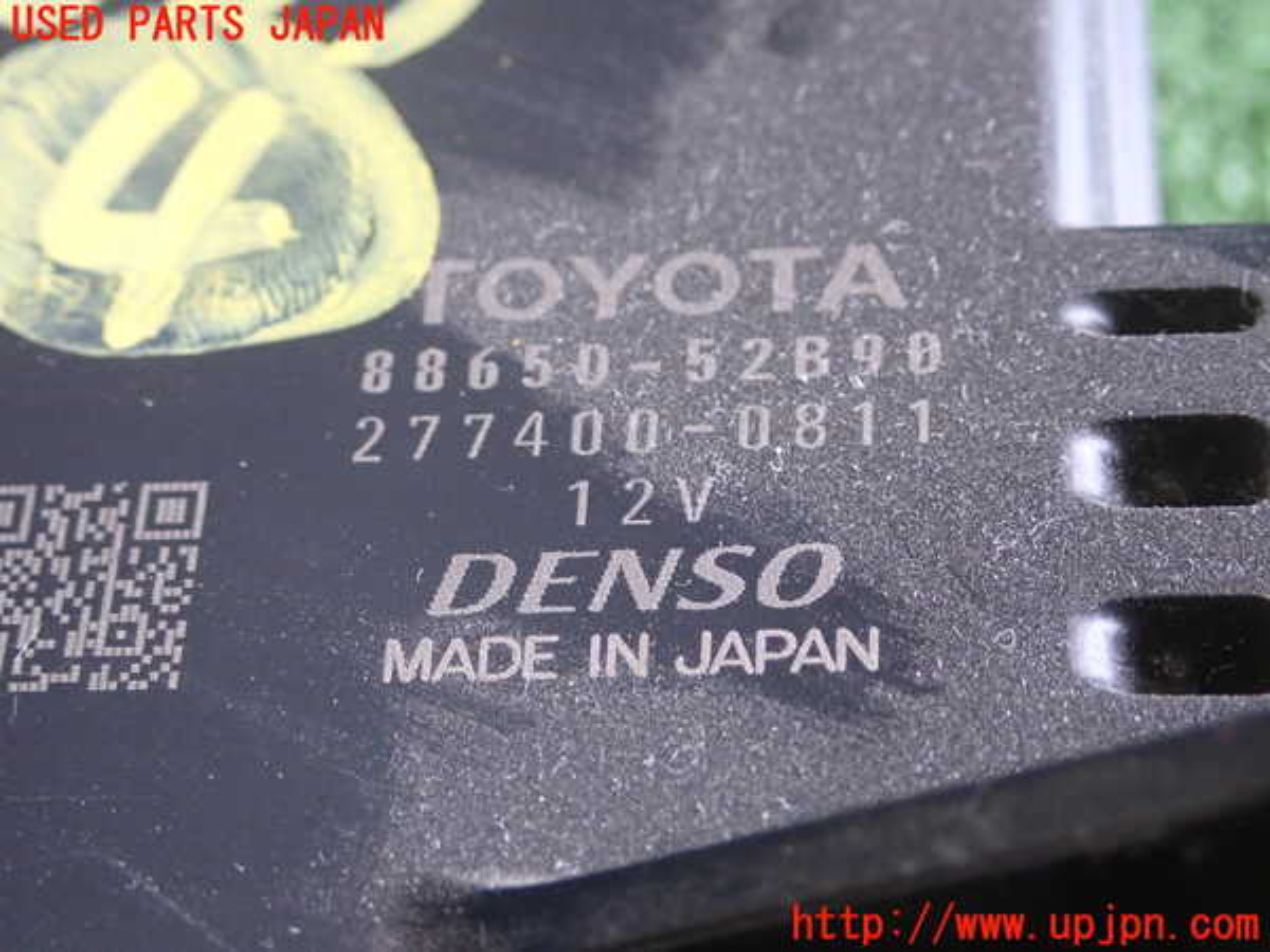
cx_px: 635
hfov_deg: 23.8
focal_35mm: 82
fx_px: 3008
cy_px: 476
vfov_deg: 18.0
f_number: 4.3
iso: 800
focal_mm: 14.62
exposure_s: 1/80
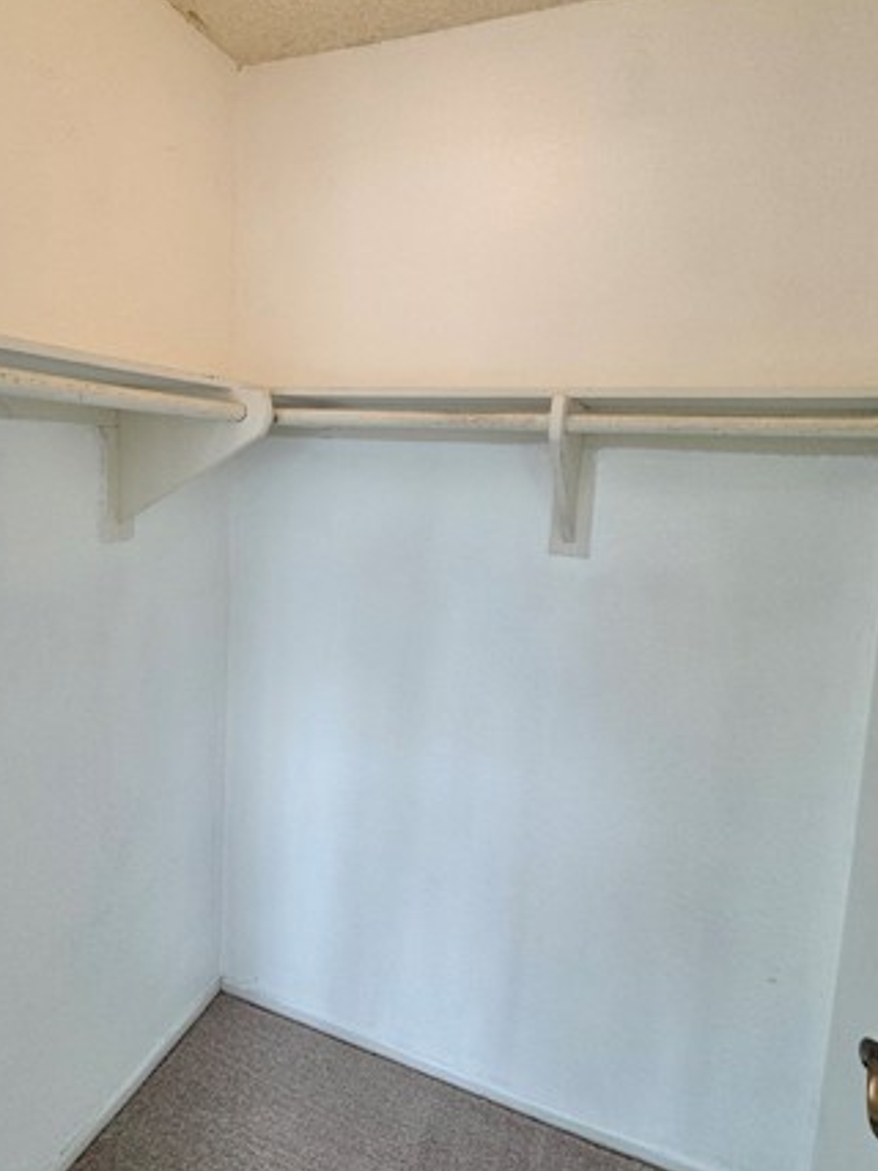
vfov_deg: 78.9
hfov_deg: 63.0
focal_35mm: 21
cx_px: 359
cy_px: 538
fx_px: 711
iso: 100
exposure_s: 1/120
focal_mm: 2.22
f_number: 2.2
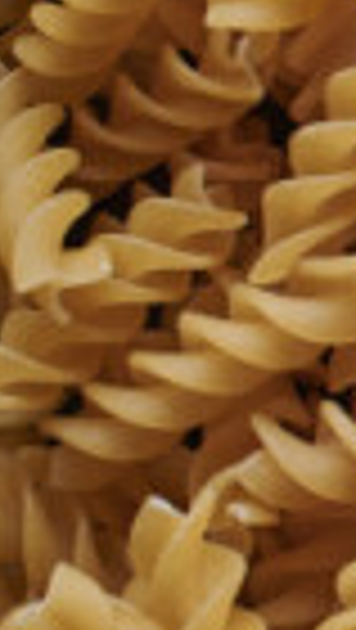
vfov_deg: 7.2
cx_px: 1794
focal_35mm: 300
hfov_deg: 3.7
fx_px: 5022
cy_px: 207
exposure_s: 1/100
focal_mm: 50
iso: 160
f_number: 8
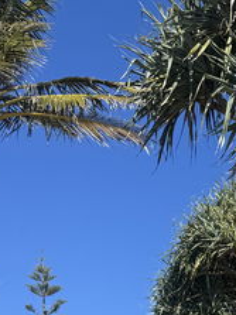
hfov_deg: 16.0
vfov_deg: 18.9
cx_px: 334
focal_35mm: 86
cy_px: 520
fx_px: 783
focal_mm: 6.76
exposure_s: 1/3597
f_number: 1.78
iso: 80
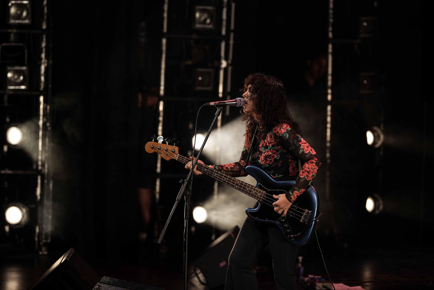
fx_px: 1627
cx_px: 217
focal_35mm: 135
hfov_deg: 15.2
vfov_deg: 10.2
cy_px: 145
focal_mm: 135
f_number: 2.5
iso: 400
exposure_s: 1/320
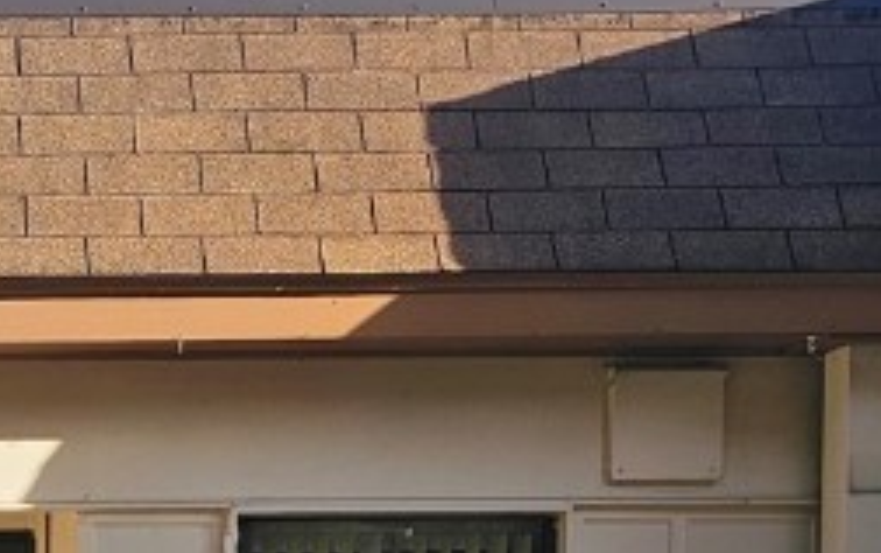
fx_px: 2379
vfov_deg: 12.3
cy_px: 931
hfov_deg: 19.4
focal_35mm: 99
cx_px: -255
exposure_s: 1/1160
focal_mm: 6.3
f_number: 1.7
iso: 20
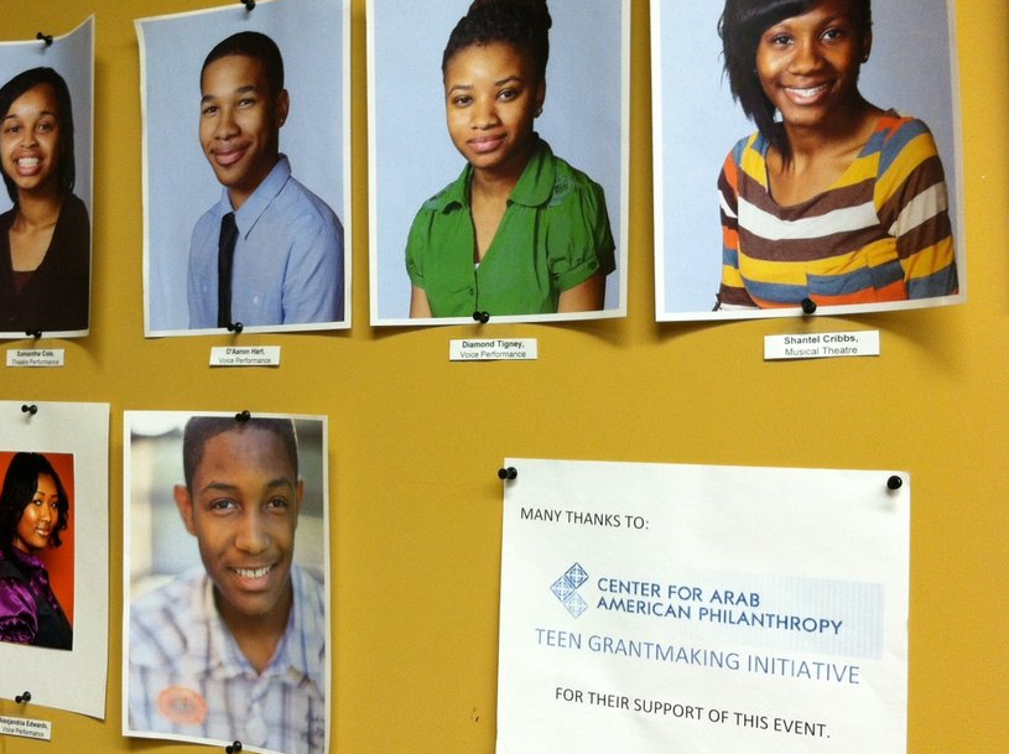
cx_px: 386
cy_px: 371
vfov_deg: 32.8
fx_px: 1281
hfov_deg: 42.7
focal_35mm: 44
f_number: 2.8
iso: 100
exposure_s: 1/15
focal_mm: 3.85
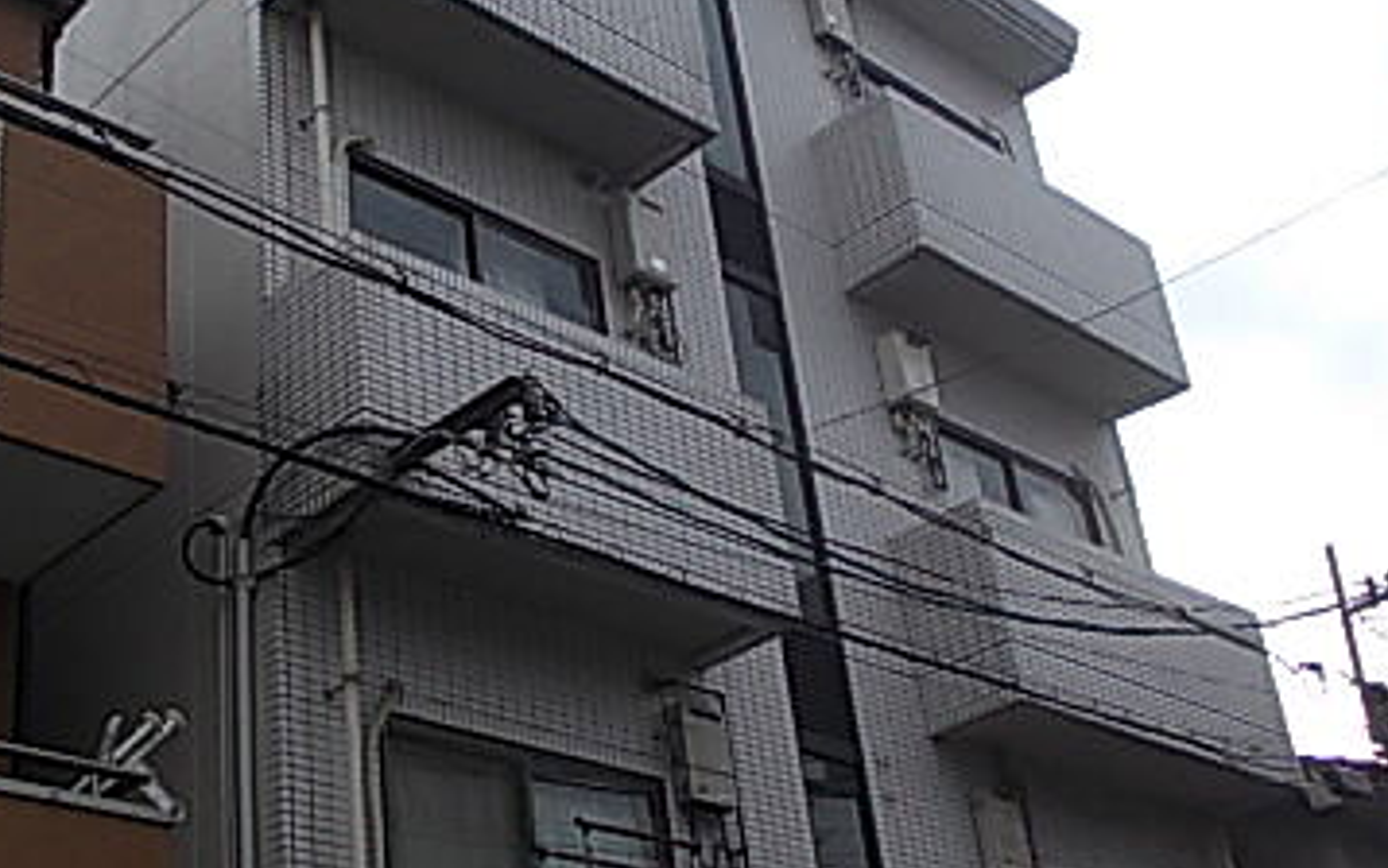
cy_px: 415
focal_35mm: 53
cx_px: 504
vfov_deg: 24.4
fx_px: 2005
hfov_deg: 37.9
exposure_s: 1/200
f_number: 5.4
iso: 80
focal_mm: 4
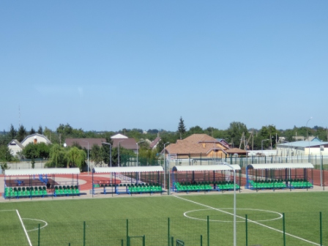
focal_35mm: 52
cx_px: 164
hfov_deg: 36.8
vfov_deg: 28.0
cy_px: 123
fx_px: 493
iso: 100
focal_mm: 5.55
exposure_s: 1/780
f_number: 2.4
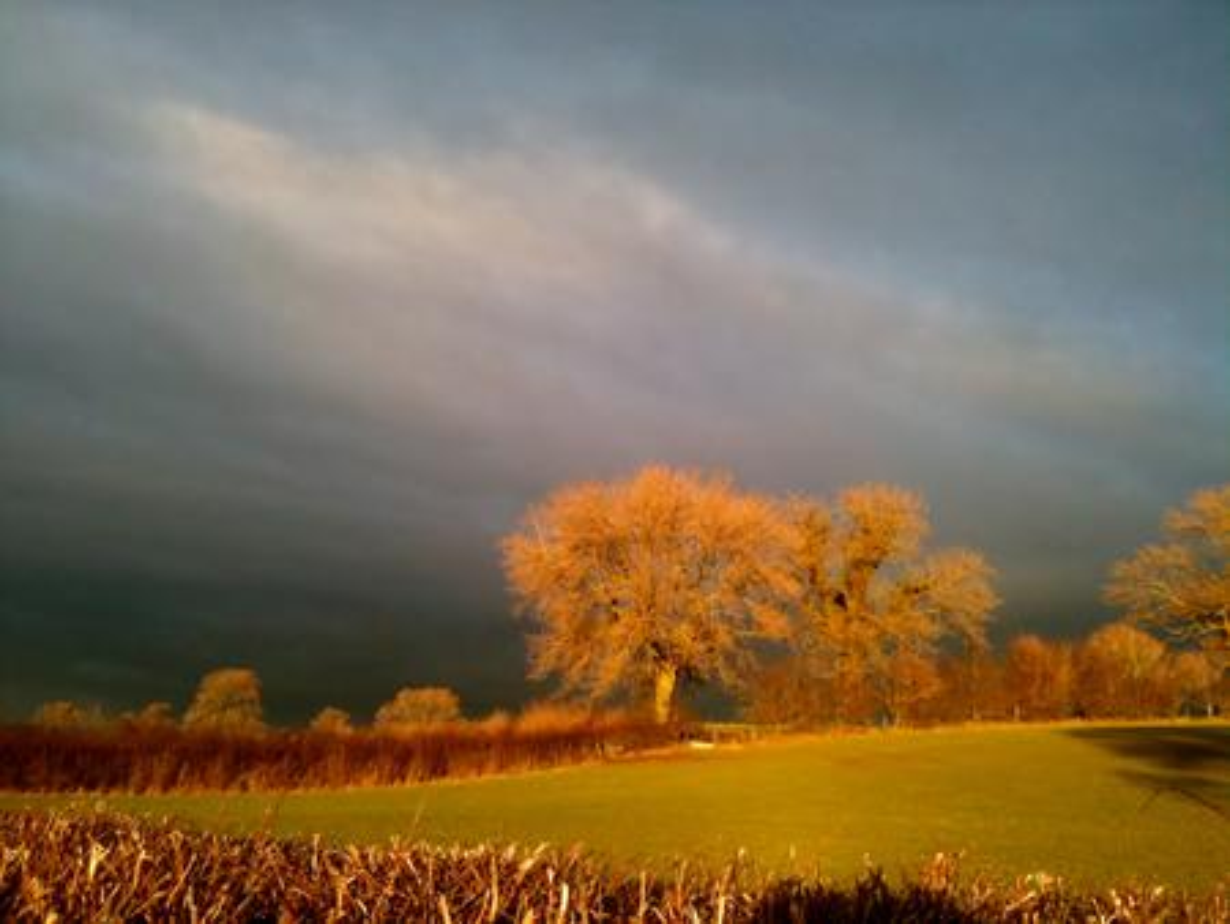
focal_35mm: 35
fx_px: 1244
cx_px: 615
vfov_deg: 40.7
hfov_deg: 52.6
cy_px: 462
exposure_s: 1/207
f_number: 2.8
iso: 64
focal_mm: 3.85
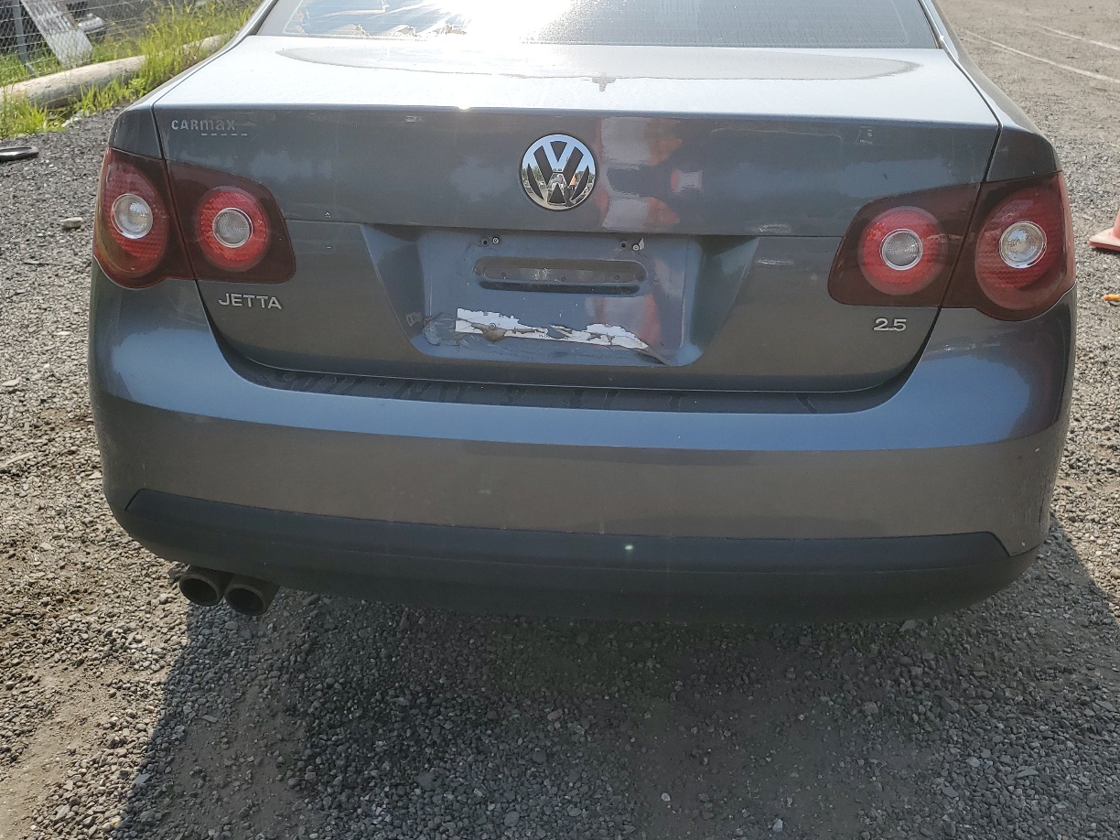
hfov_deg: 54.0
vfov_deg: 41.5
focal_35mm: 34
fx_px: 1100
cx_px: 570
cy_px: 313
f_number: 1.5
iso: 50
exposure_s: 1/2500
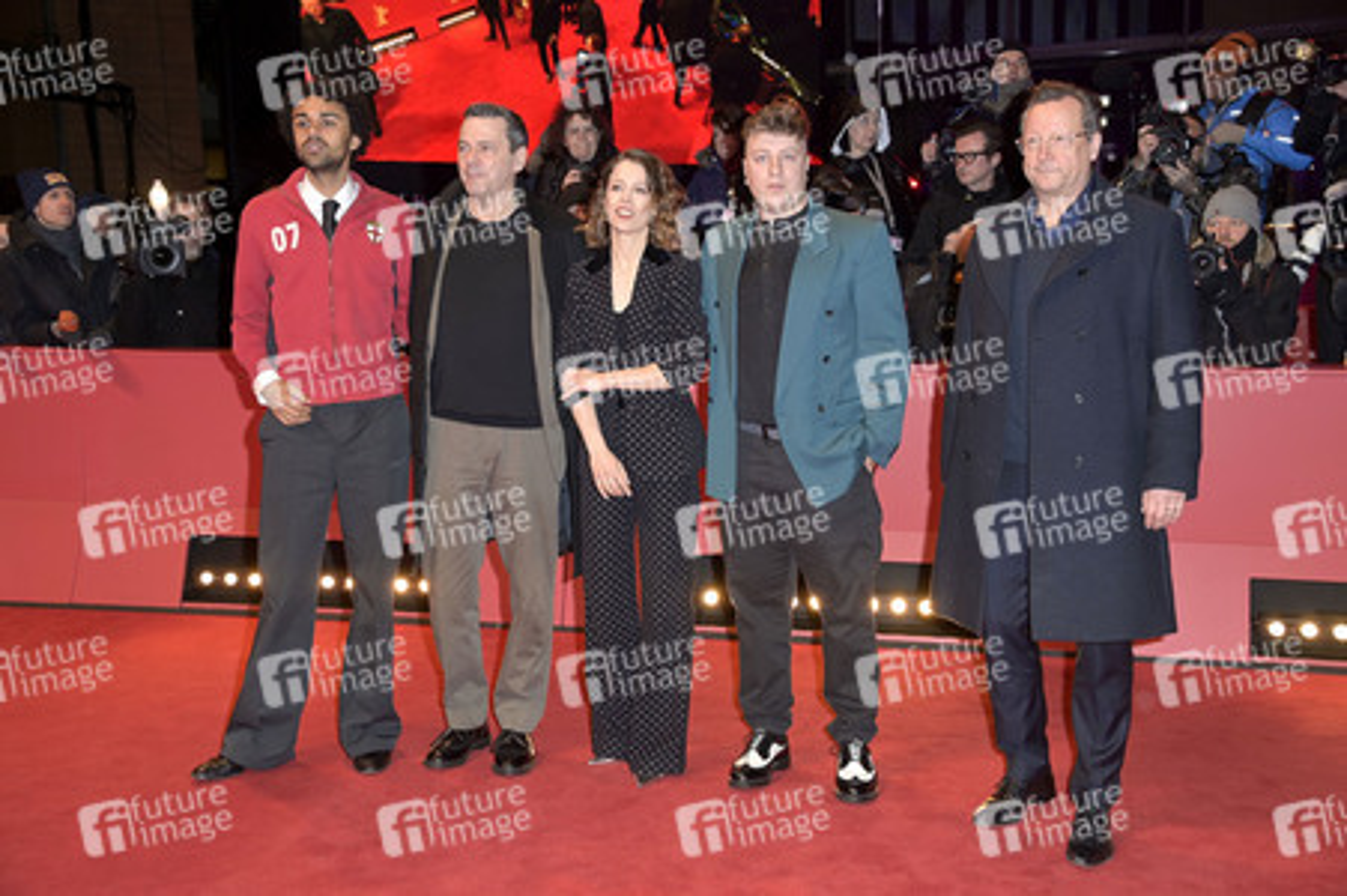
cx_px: 674
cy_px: 448
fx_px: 1682
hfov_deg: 43.6
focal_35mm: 45
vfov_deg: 29.8
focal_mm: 45
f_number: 5
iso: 800
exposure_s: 1/250
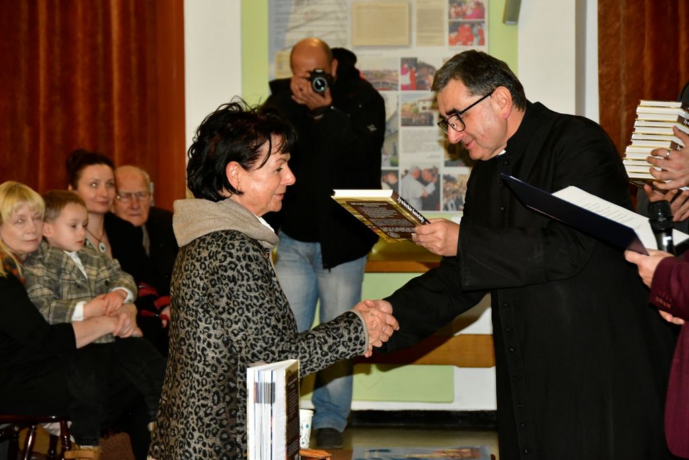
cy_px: 230
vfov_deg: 10.2
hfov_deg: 15.2
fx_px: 2584
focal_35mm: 135
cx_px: 344
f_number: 6.3
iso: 2500
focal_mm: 90
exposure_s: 1/60
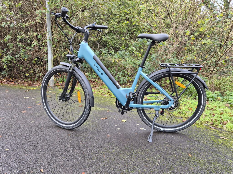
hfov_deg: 73.9
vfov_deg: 58.9
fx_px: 155
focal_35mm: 23
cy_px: 87
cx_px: 116
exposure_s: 1/180
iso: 80
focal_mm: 5.4
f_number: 1.8
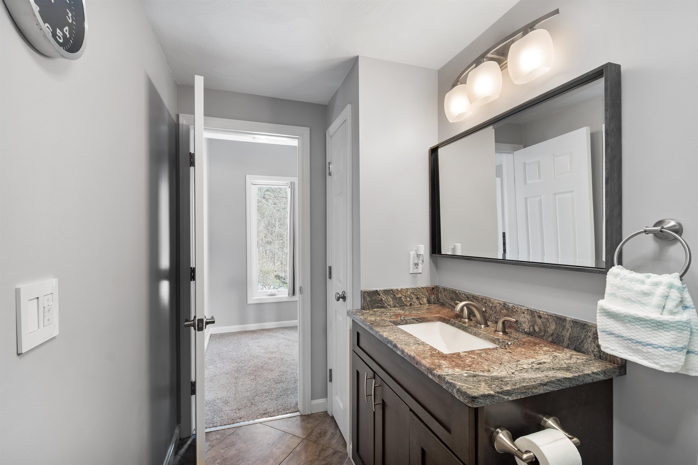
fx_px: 291
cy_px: 232
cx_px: 349
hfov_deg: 100.4
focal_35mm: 15
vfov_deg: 77.3
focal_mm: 10
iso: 320
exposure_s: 1/2
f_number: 8
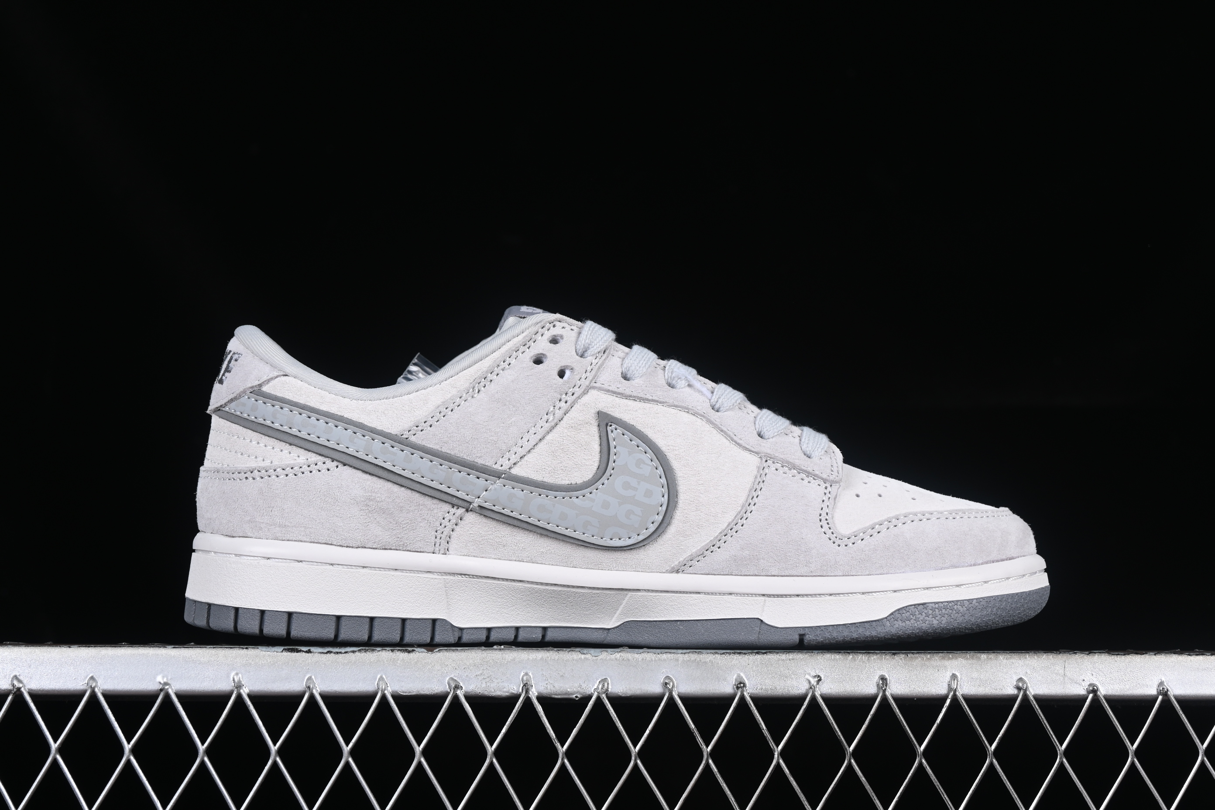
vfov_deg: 18.2
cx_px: 608
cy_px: 405
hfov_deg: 27.0
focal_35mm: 75
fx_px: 2531
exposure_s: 1/80
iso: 160
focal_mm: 50
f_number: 8
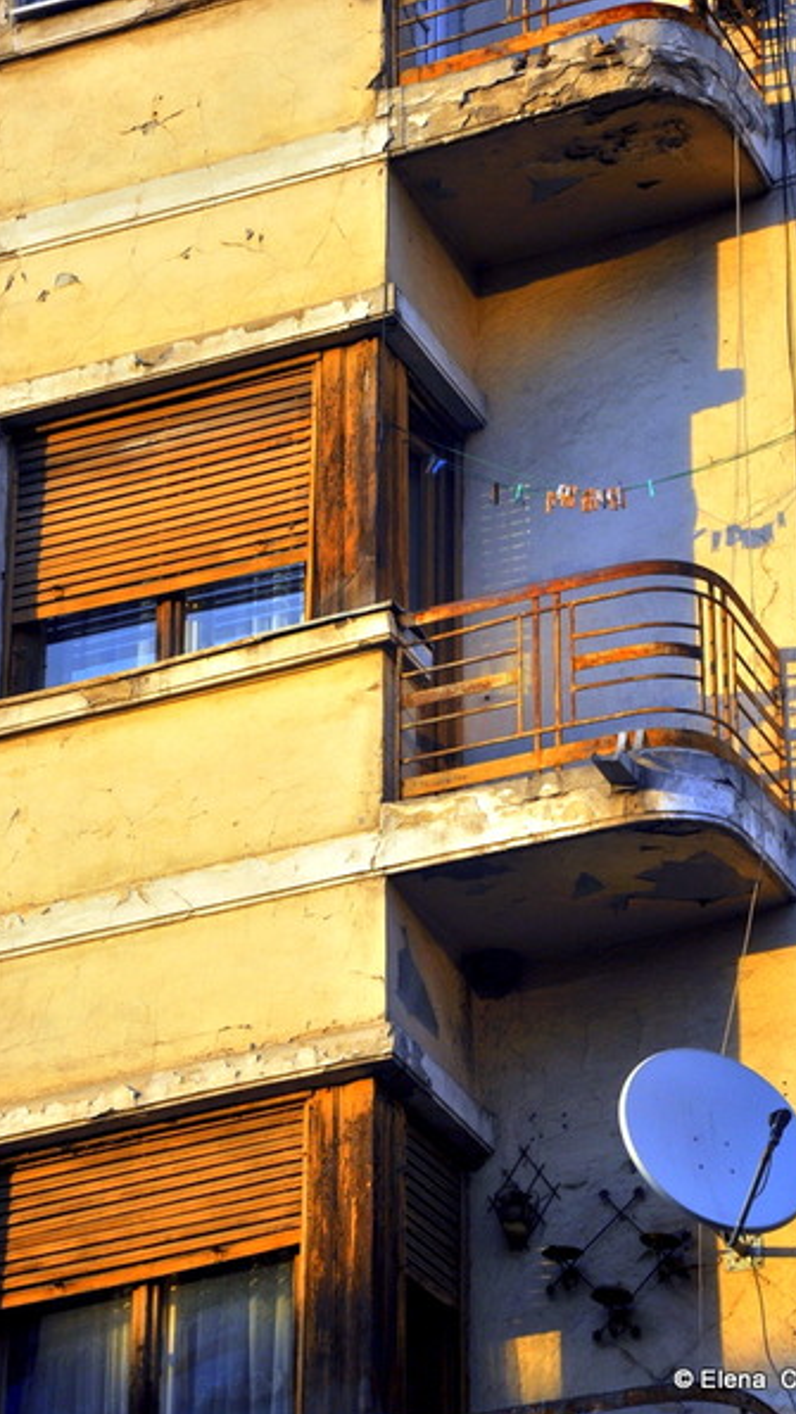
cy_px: 711
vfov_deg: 16.0
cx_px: 427
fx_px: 5044
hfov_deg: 9.0
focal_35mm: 135
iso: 200
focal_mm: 85
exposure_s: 1/500
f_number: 5.6
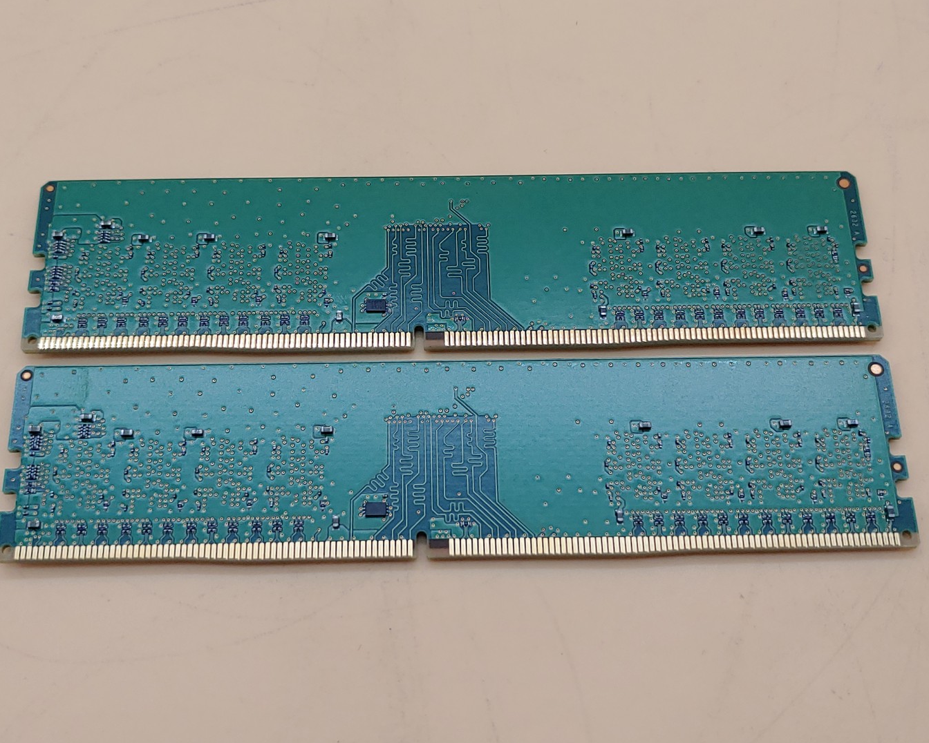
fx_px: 1265
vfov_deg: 32.8
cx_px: 442
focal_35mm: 46
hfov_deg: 40.3
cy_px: 371
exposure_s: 1/120
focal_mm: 4.36
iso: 50
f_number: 1.8
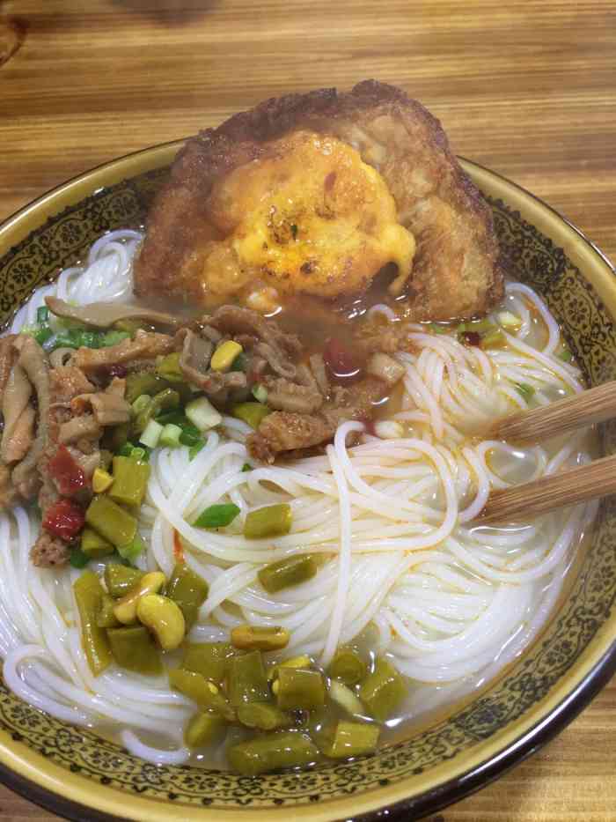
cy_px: 411
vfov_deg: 61.7
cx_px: 308
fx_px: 688
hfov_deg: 48.2
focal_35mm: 29
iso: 32
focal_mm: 4.15
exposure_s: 1/17
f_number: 2.2
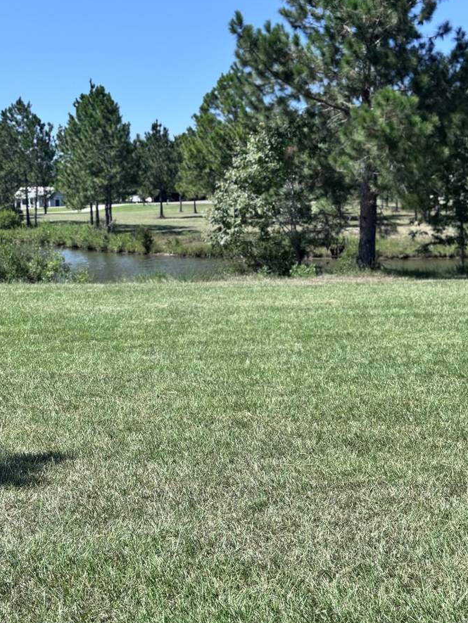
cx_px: 217
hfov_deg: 28.0
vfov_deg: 36.8
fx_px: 937
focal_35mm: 52
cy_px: 295
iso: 64
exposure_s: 1/3096
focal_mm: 6.76
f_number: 1.78
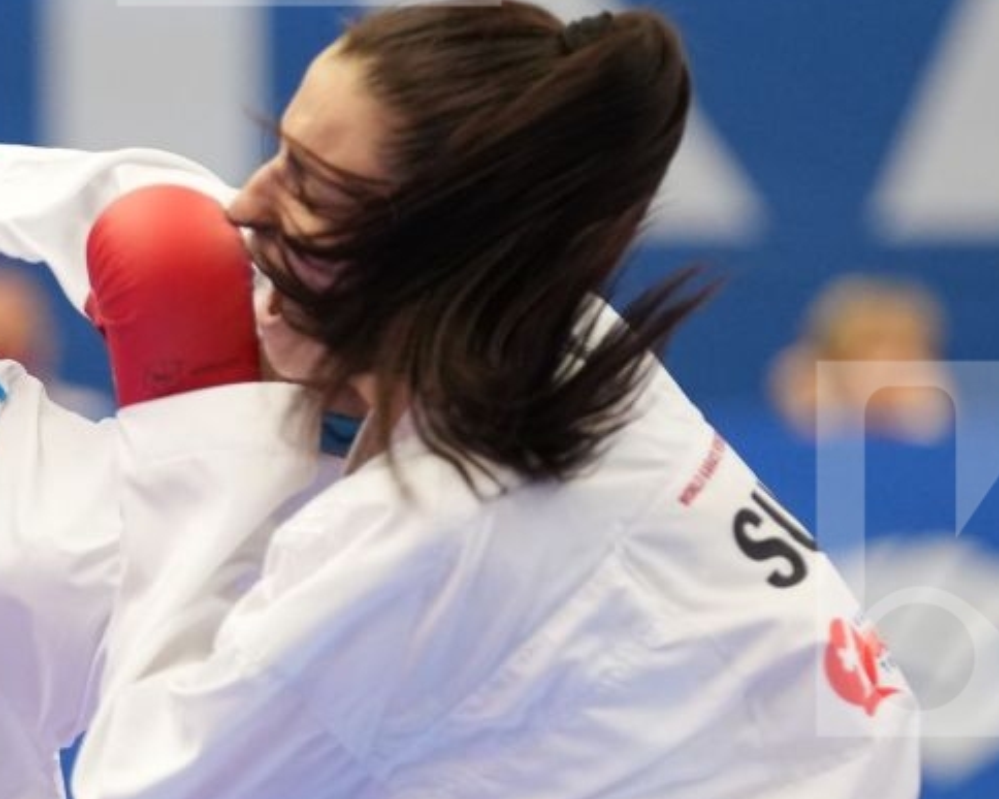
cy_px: 549
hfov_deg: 3.4
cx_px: 310
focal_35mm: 576
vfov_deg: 2.7
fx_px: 17027
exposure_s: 1/1000
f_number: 2.8
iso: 2000
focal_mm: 165
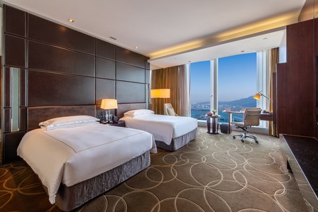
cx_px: 158
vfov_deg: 77.3
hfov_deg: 100.4
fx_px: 133
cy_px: 103
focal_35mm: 15
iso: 100
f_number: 11
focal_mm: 14
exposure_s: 1/15
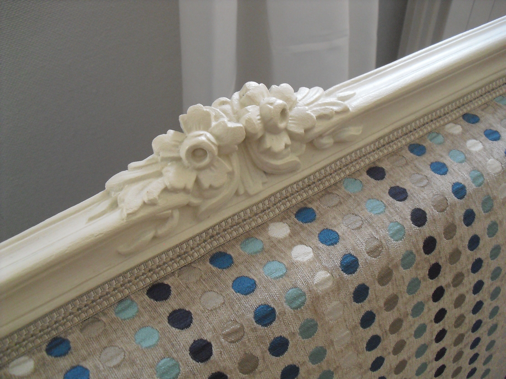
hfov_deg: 51.4
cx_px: 253
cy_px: 190
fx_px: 526
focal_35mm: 36
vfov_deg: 39.7
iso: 400
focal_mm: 6.3
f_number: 3.1
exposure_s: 1/60
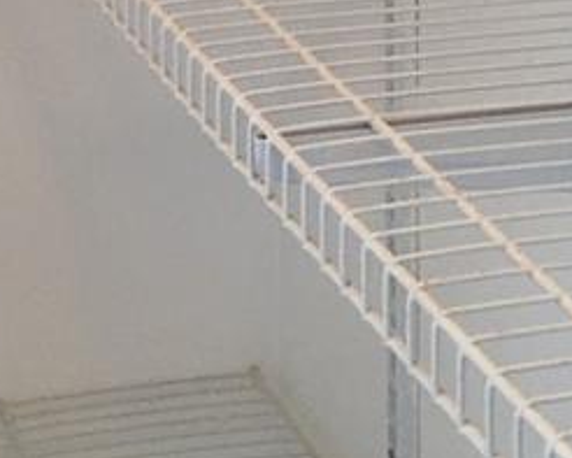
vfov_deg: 10.7
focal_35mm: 138
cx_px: -70
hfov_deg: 13.6
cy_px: -291
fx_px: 2337
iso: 40
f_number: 2.2
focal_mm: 4.15
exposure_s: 1/15
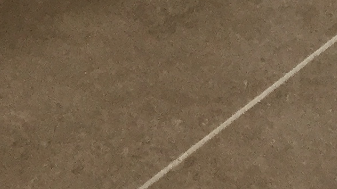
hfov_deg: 11.5
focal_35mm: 187
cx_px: 284
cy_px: -674
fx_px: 1671
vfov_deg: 5.4
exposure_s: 1/33
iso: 100
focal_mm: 3.3
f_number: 2.4
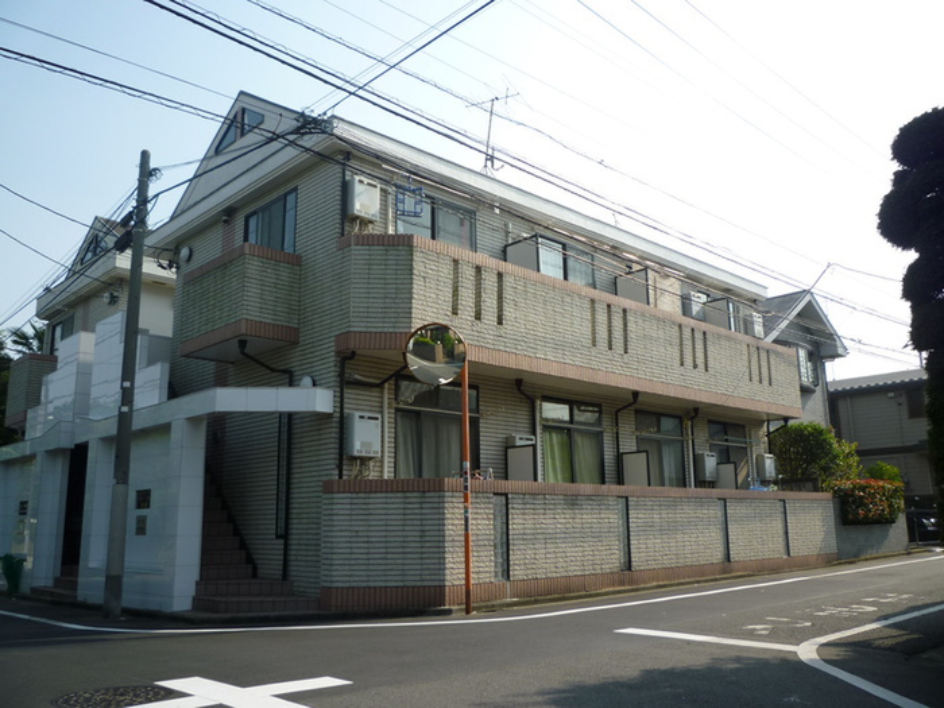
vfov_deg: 48.2
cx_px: 472
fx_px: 791
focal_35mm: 29
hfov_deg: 61.7
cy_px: 354
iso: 80
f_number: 3.5
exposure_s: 1/500
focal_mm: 5.2
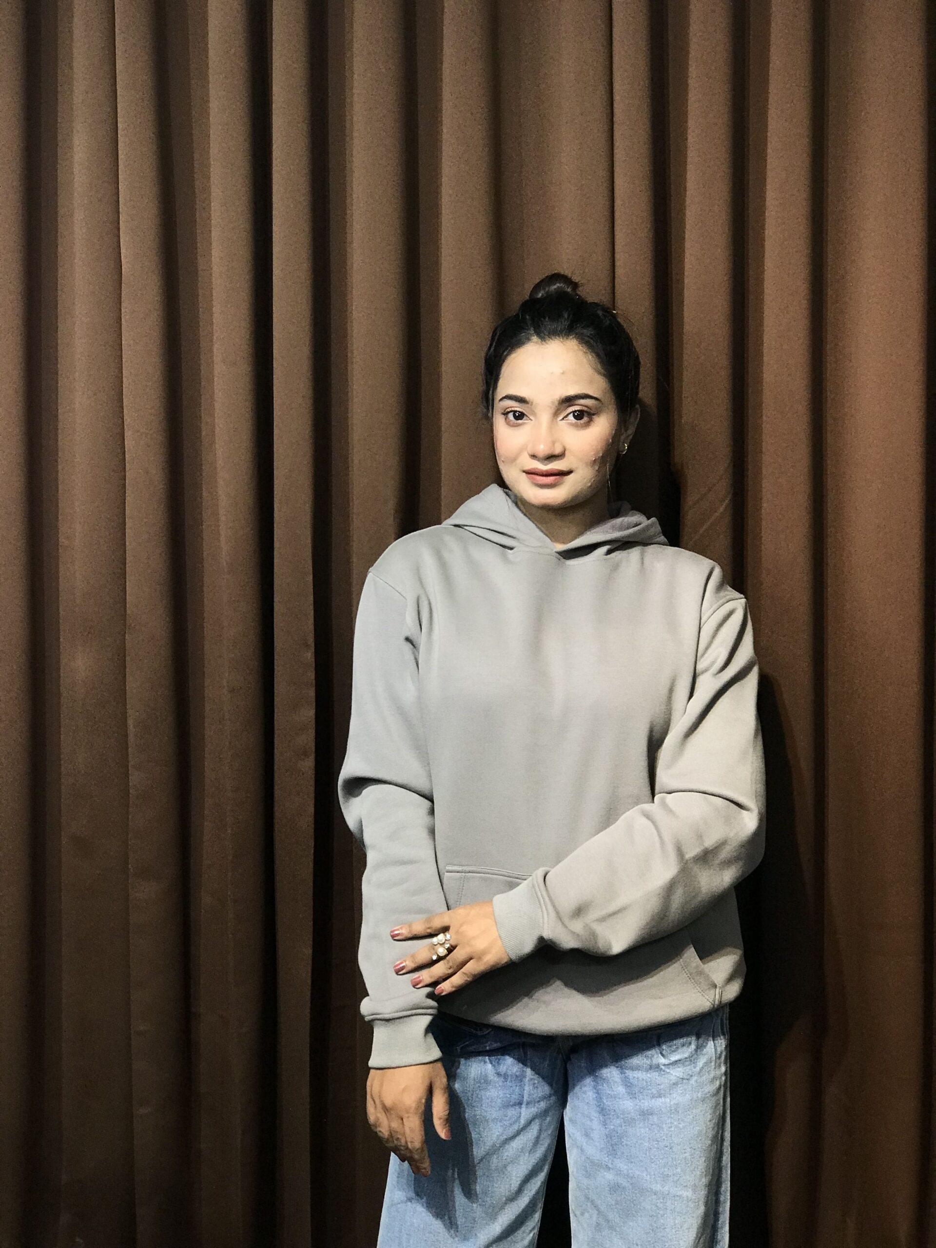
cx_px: 468
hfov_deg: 25.7
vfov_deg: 33.8
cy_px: 624
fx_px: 2055
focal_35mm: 57
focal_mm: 6.6
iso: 40
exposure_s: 1/50
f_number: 2.8
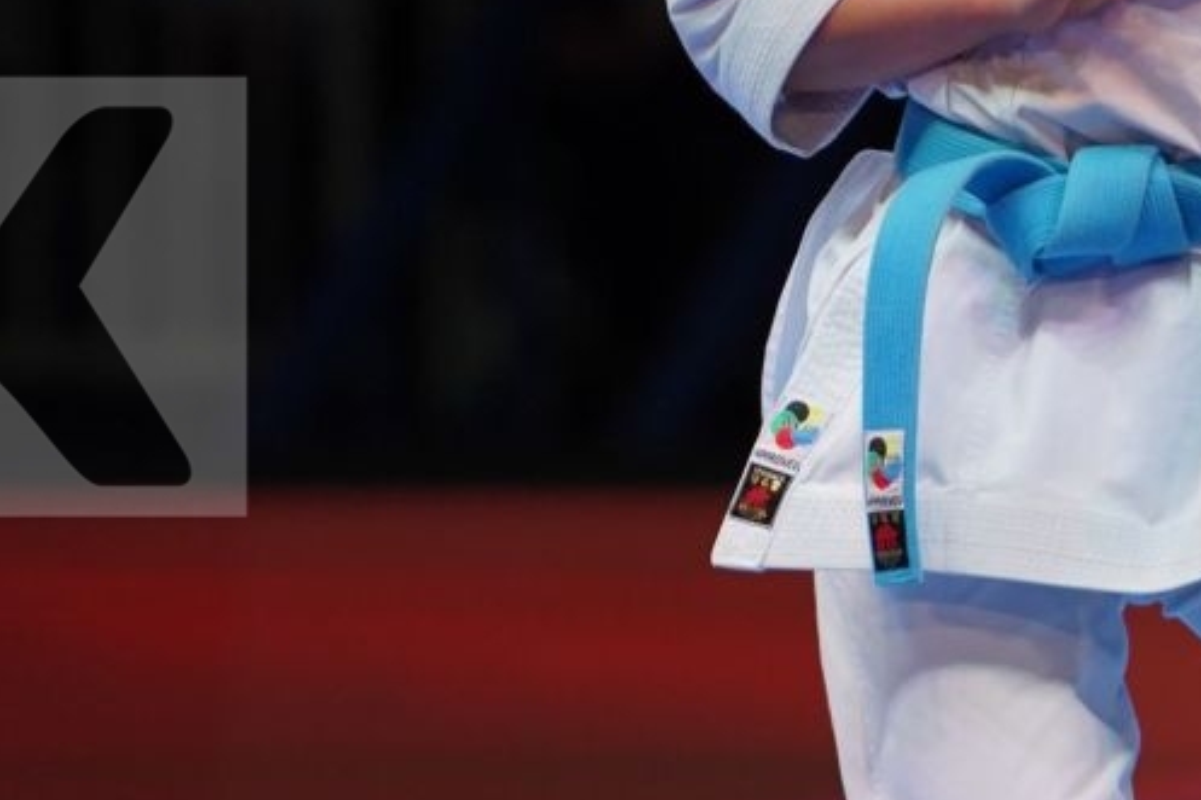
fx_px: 21610
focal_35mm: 648
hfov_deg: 3.2
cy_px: 297
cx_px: 841
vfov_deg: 2.1
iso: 640
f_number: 2.8
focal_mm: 179
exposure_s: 1/1000
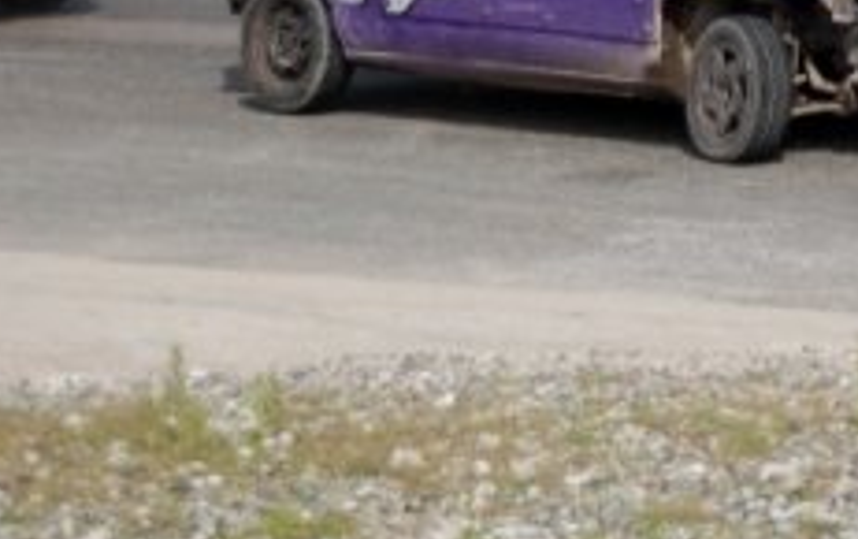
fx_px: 5441
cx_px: 1129
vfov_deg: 5.6
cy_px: -204
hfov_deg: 8.9
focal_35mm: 232
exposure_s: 1/1000
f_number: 5.3
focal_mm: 55
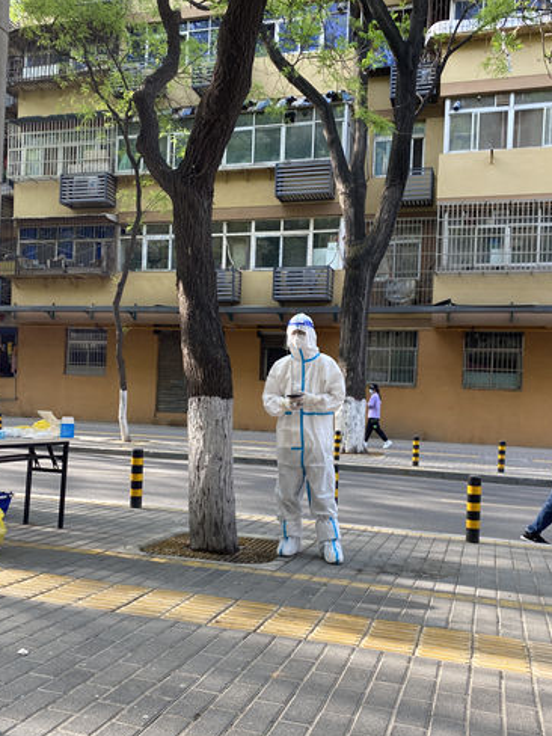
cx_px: 256
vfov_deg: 56.7
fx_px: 680
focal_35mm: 32
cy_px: 398
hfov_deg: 44.1
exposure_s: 1/122
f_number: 1.8
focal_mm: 4.25
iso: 40
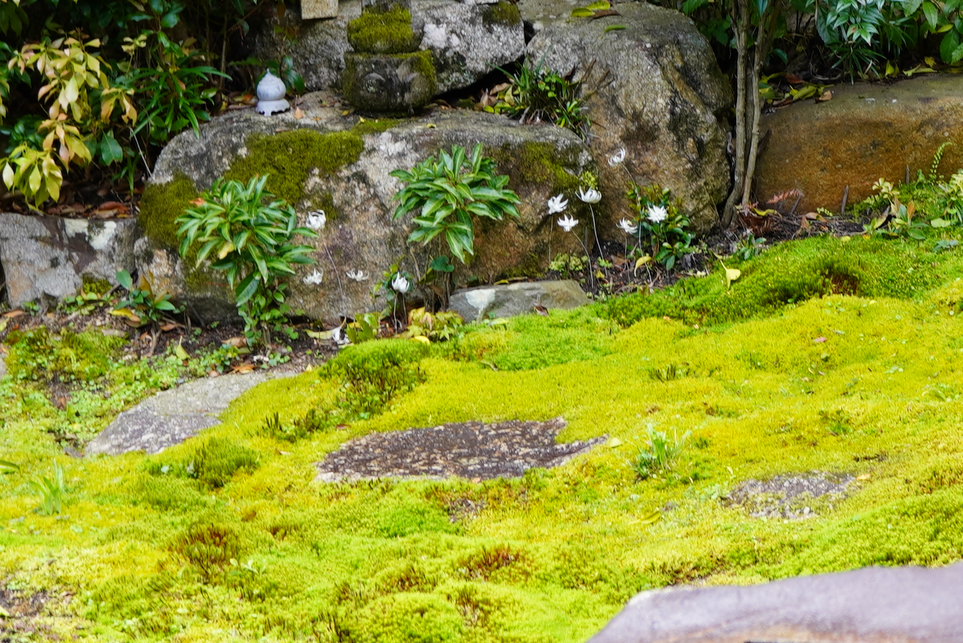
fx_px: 3881
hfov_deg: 14.0
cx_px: 872
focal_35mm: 145
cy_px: 48
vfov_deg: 9.4
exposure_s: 1/60
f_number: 4.5
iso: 100
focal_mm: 30
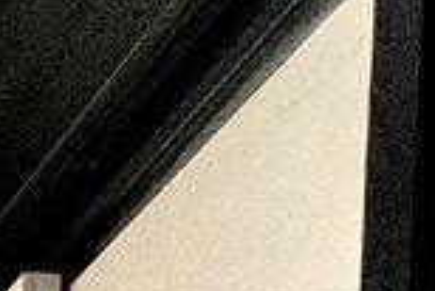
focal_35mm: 145
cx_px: -503
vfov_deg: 6.2
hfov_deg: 12.1
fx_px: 1754
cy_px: 1438
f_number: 2.2
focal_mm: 2.22
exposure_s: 1/99
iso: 80
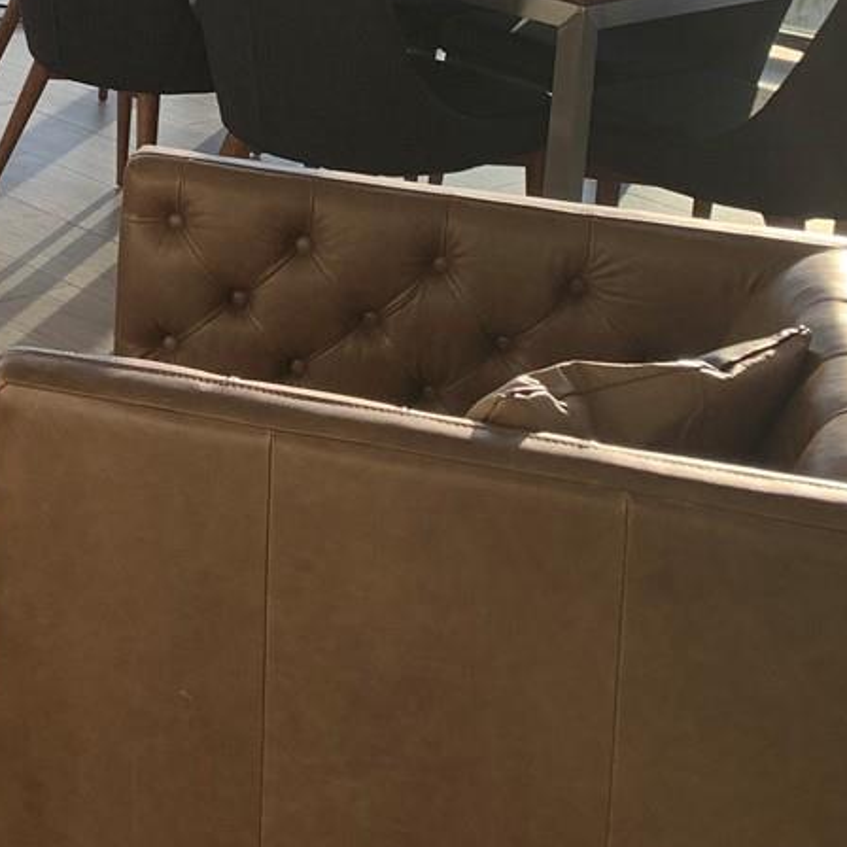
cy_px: -106
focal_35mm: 82
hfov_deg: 18.5
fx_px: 2270
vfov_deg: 20.1
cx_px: -446
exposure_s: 1/278
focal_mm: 4.25
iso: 25
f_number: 1.8
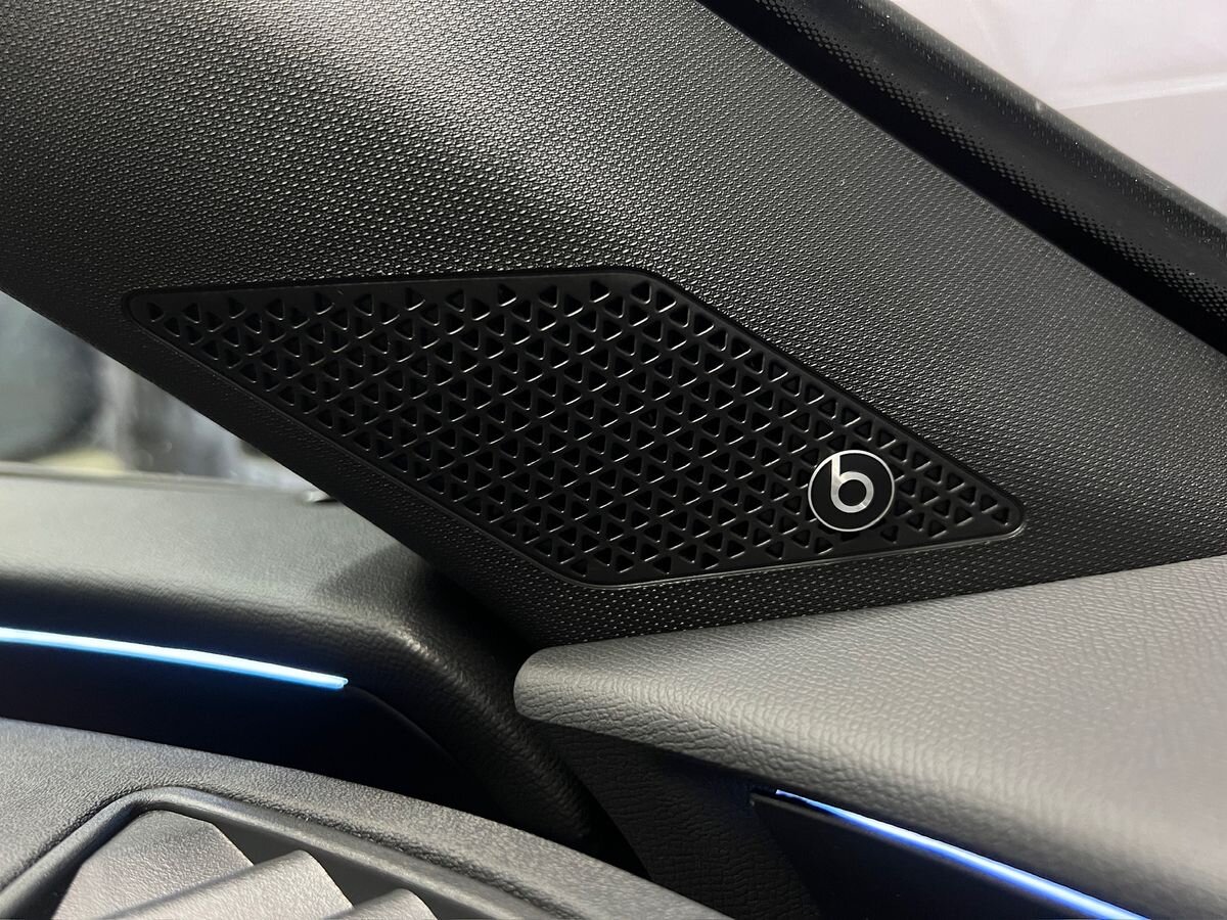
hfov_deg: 67.3
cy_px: 460
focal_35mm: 26
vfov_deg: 53.1
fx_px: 922
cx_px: 614
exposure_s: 1/25
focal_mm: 5.7
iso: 500
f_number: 1.5
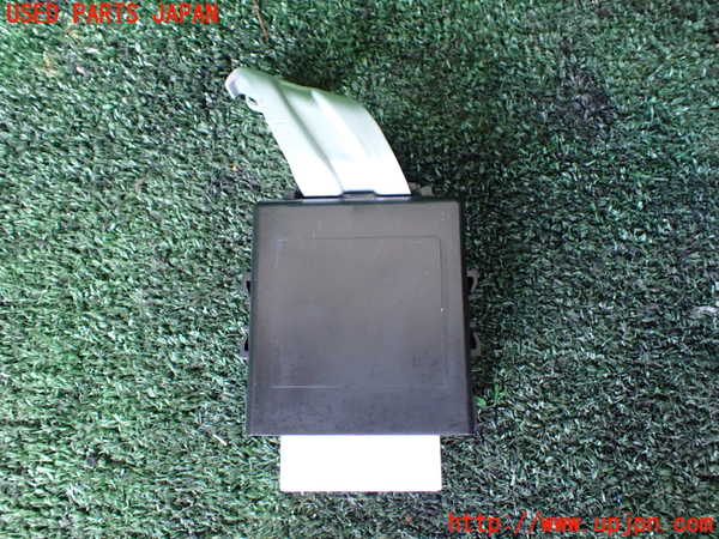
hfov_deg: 60.0
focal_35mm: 30
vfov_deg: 46.8
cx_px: 360
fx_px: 623
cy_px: 270
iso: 800
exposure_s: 1/40
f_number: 2.3
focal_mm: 5.4
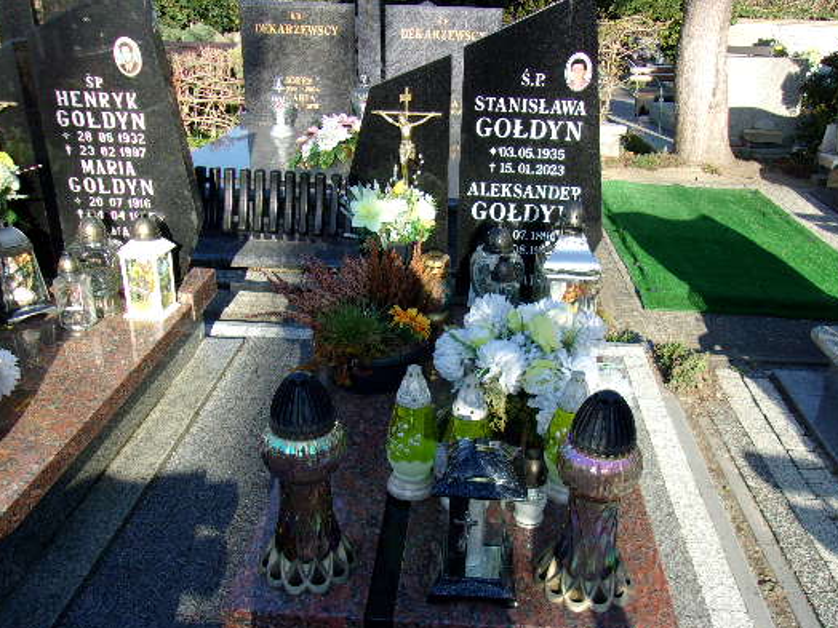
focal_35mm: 33
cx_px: 449
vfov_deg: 42.9
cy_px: 344
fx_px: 799
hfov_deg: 55.3
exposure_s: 1/350
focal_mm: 4.9
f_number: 3
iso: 80
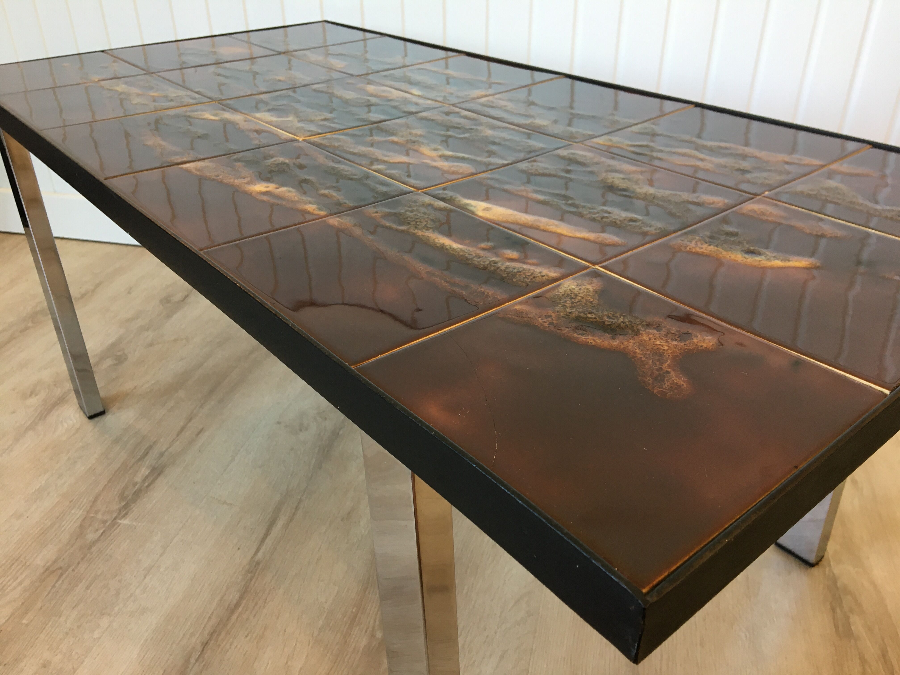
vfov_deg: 48.2
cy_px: 338
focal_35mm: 29
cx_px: 450
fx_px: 754
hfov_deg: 61.7
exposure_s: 1/33
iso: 64
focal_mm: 4.15
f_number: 2.2
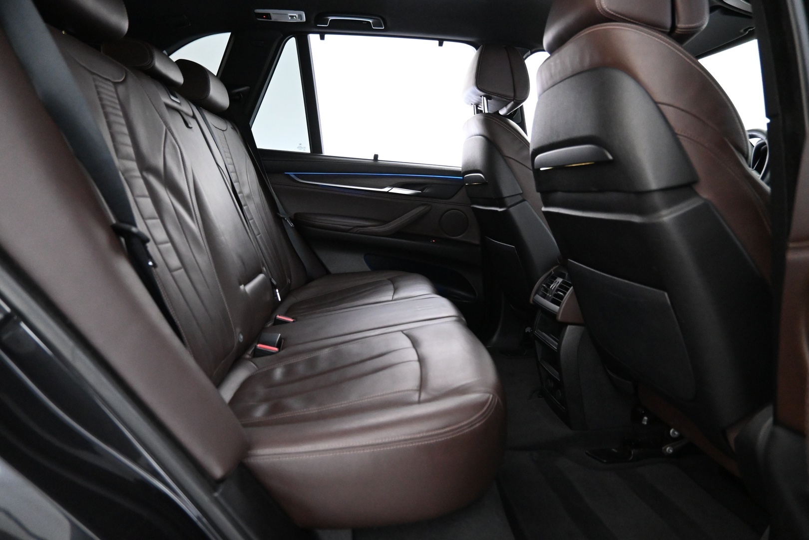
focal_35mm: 24
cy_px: 270
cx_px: 404
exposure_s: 1/25
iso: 4500
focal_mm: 16
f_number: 3.5
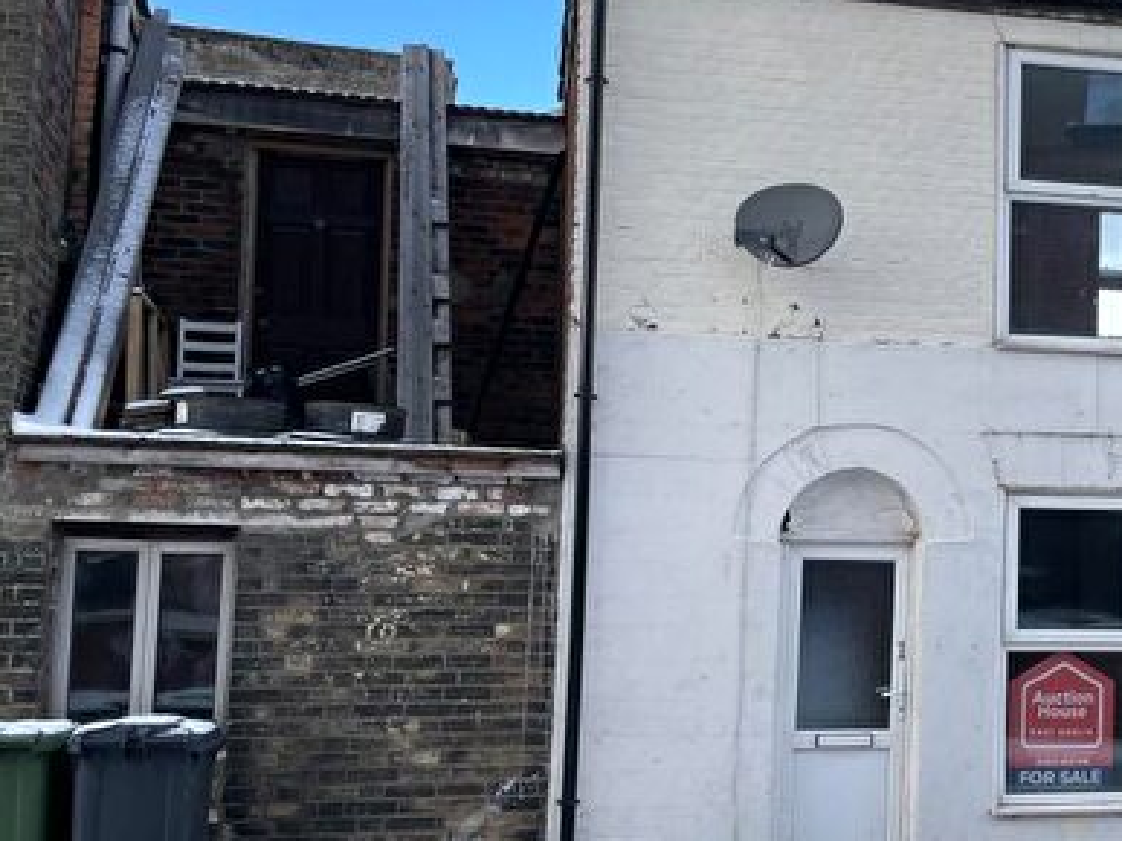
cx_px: 916
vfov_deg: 30.9
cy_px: 419
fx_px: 1523
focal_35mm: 47
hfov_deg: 38.7
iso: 32
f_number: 1.6
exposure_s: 1/997
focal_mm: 4.2
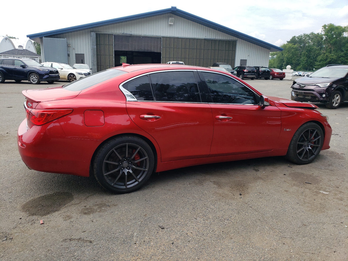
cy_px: 130
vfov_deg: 53.1
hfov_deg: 67.3
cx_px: 174
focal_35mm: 26
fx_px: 261
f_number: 1.5
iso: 50
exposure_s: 1/2000
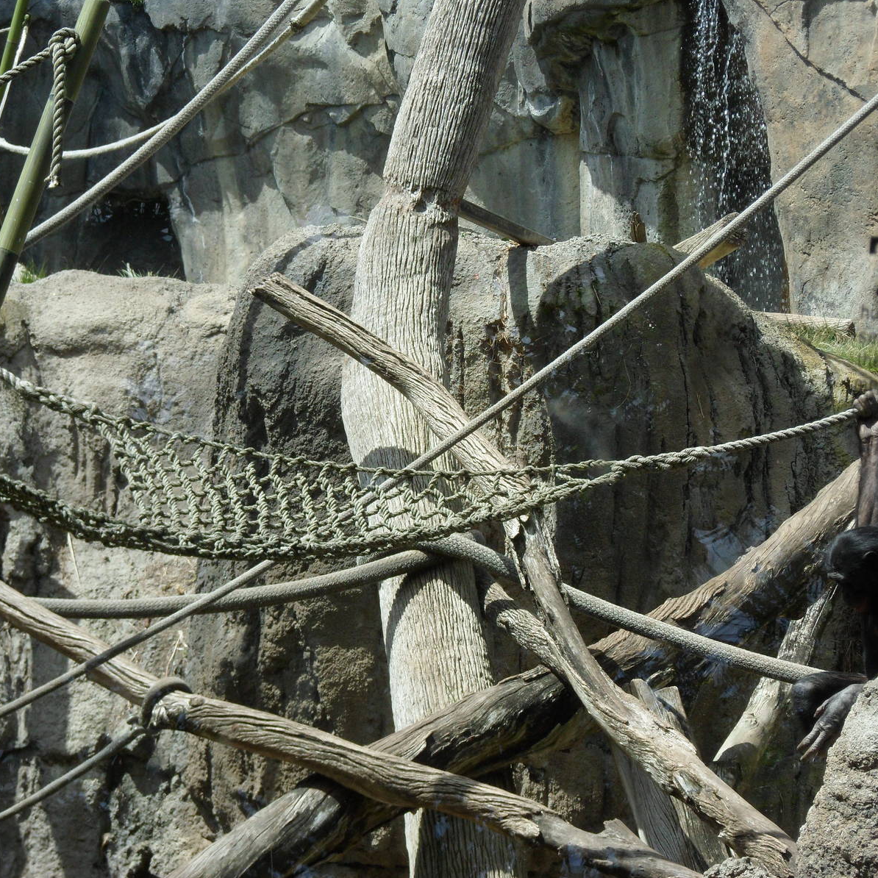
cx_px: 556
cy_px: 438
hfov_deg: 11.3
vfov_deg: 11.3
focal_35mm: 154
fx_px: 4419
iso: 80
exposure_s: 1/250
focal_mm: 22.5
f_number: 5.4
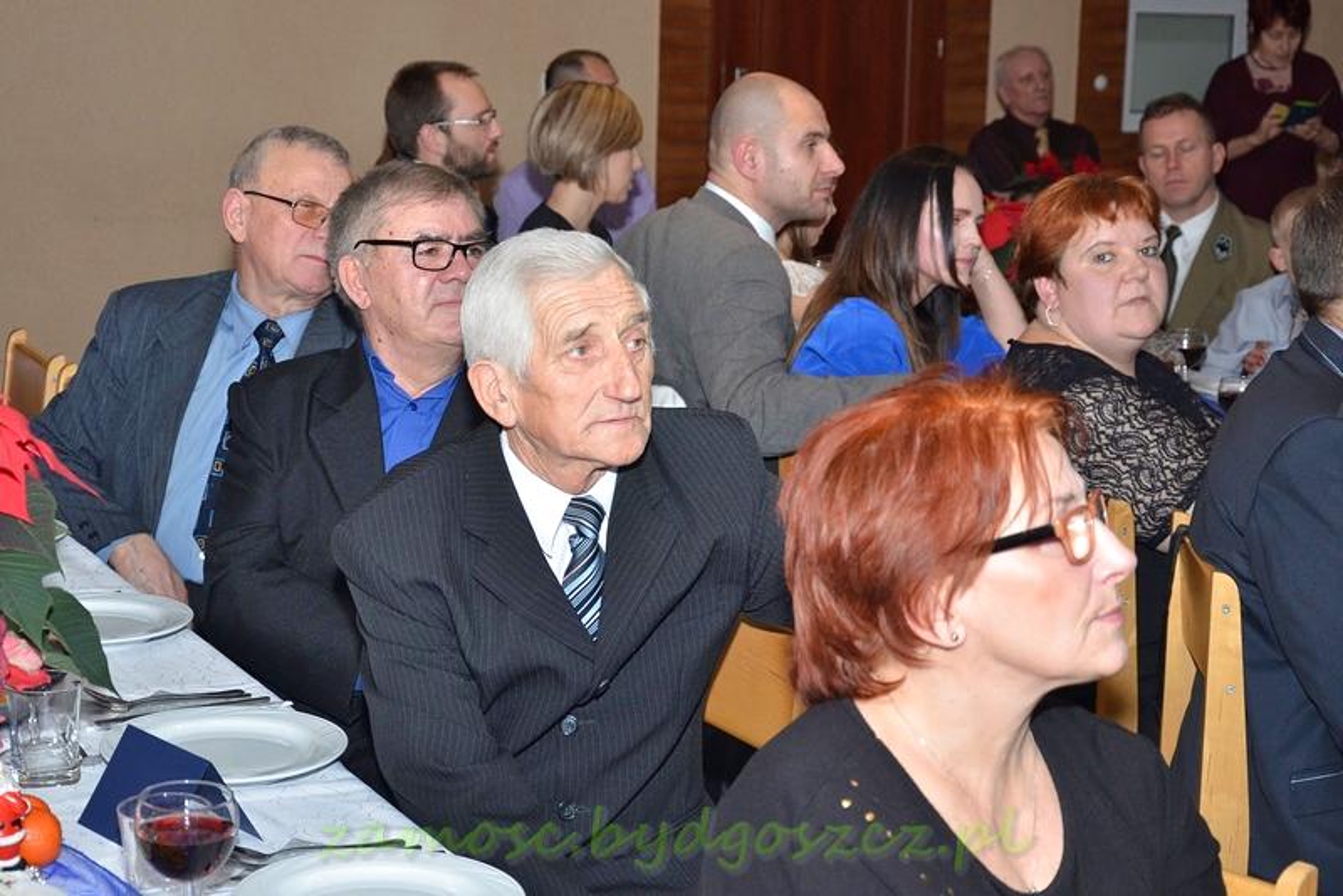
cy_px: 448
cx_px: 672
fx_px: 2239
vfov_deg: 22.6
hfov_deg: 33.4
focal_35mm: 60
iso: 800
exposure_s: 1/125
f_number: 4.5
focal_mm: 40
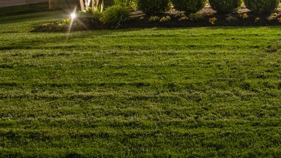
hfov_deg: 21.4
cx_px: 490
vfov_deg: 16.3
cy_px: -52
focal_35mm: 70
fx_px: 522
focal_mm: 16
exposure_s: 30
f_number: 8
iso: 250
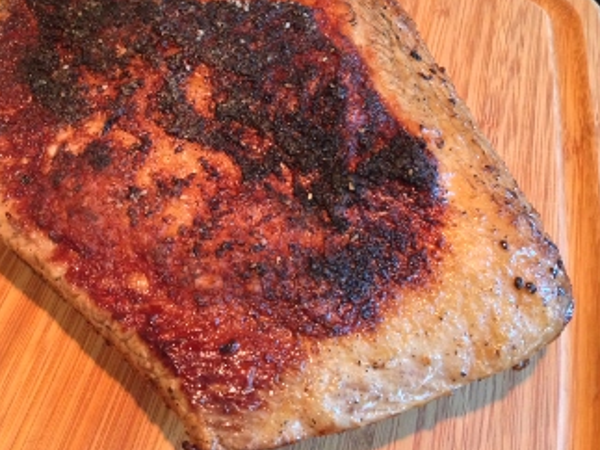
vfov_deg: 29.4
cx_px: 204
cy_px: 136
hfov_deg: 38.5
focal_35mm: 49
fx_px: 849
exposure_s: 1/20
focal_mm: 4.12
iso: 400
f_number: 2.4
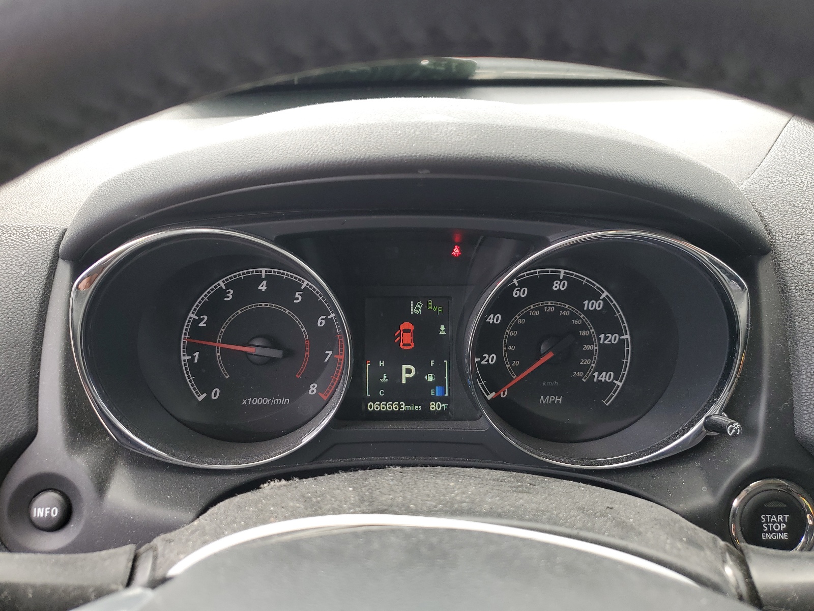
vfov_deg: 53.1
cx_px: 407
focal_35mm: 26
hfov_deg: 67.3
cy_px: 306
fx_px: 611
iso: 50
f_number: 1.5
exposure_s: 1/238
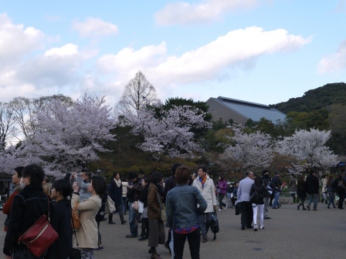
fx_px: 440
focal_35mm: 44
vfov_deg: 32.9
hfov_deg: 42.9
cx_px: 173
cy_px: 130
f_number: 7.1
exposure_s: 1/200
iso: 160
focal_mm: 22
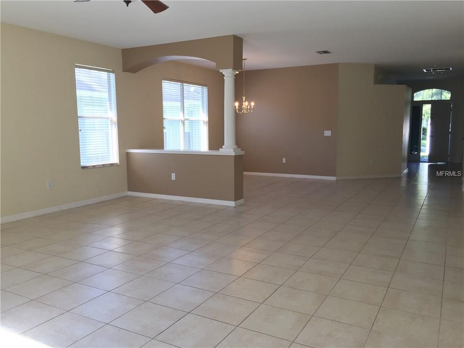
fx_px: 389
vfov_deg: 48.2
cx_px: 232
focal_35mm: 29
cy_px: 174
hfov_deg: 61.7
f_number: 2.2
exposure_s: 1/60
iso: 40
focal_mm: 4.15
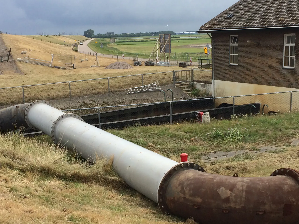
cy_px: 130
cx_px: 169
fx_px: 466
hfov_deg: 35.5
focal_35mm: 54
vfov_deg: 27.0
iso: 32
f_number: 2.2
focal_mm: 4.15
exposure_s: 1/933
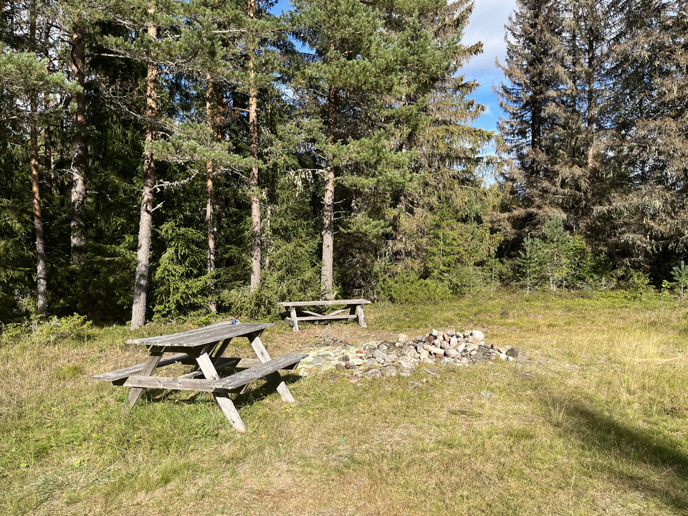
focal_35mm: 26
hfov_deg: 67.3
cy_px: 258
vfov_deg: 53.1
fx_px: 517
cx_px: 344
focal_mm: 5.1
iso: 50
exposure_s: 1/2571
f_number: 1.6
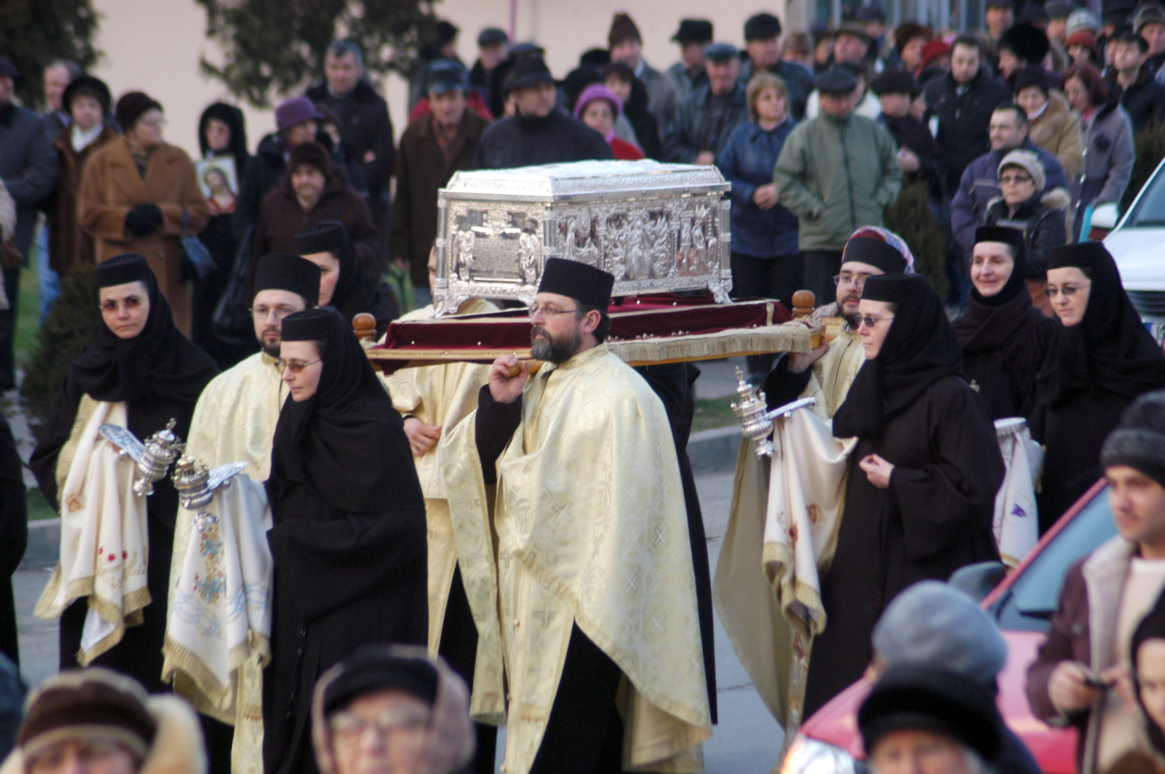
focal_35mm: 285
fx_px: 9215
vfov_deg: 4.8
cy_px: 387
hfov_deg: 7.2
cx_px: 582
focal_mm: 190
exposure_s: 1/160
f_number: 4.8
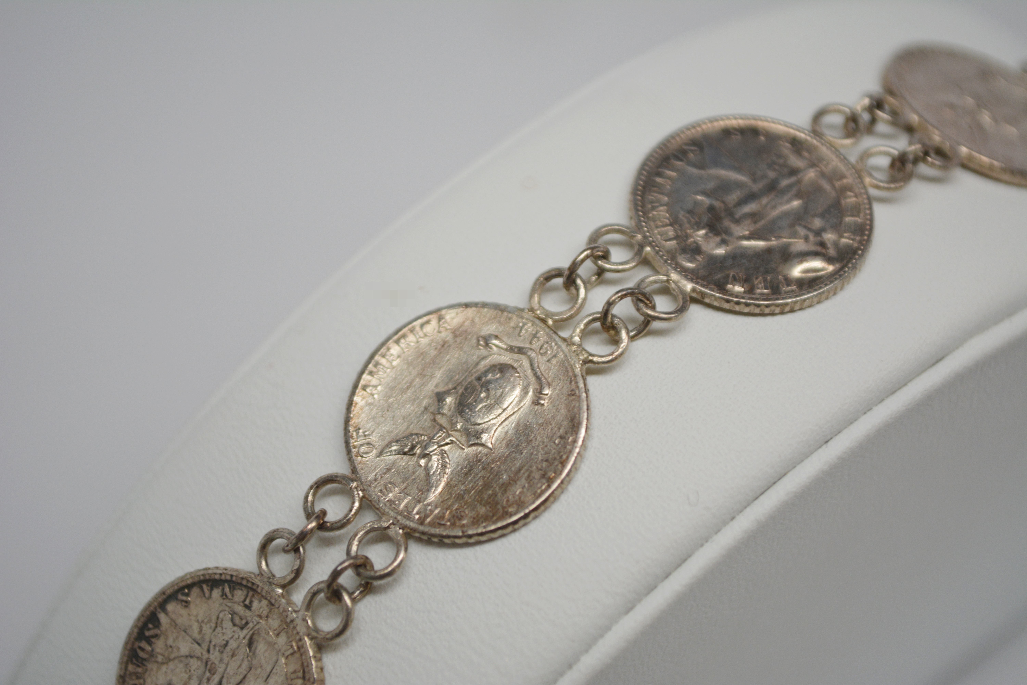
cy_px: 342
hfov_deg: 24.6
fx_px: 2353
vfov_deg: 16.6
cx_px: 514
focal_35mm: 82
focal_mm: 55
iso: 400
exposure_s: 1/125
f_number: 5.6
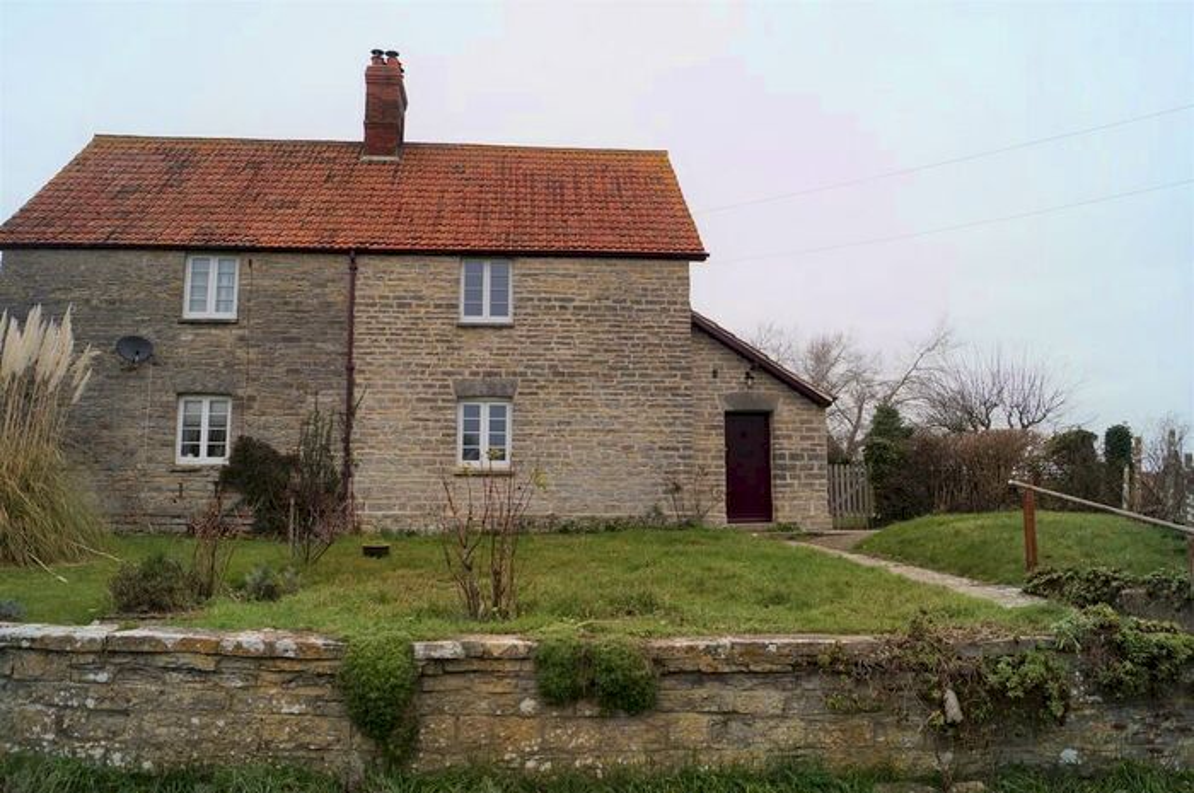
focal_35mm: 27
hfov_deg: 67.4
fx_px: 894
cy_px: 396
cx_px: 597
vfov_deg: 47.8
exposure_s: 1/80
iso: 100
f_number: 8
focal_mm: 18
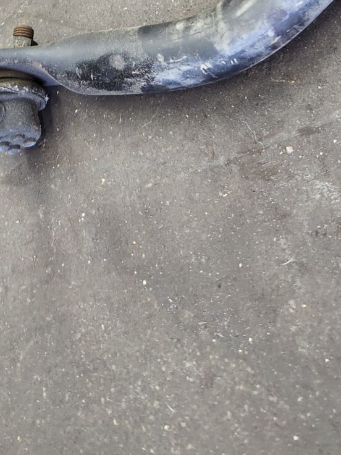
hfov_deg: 22.5
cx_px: 49
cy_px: -171
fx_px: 841
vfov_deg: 25.2
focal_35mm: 64
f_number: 1.8
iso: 200
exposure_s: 1/120
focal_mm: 5.4
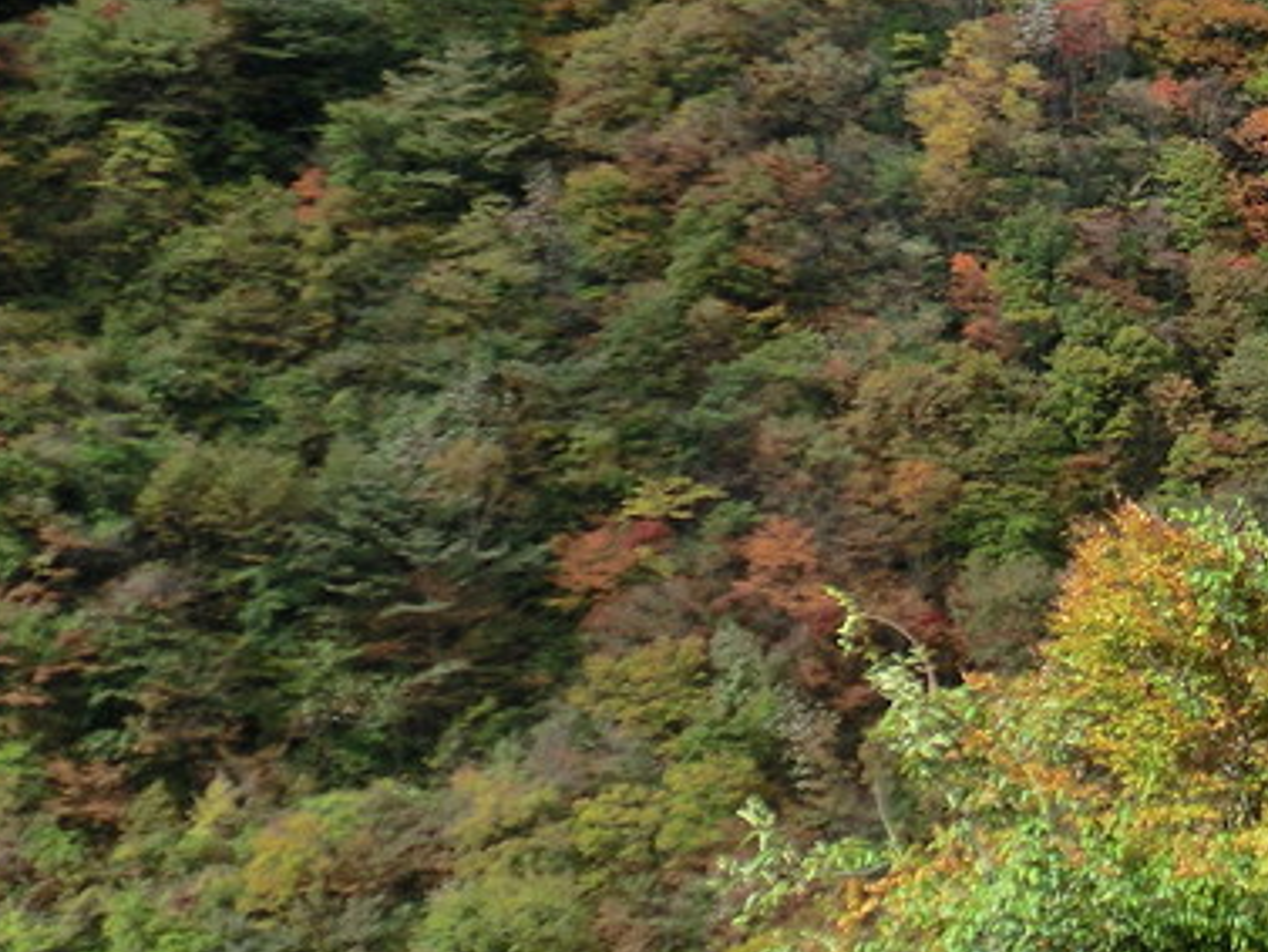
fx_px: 2785
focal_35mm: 76
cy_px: 225
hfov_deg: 22.7
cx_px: 1675
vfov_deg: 19.2
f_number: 8.8
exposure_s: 1/100
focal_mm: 5
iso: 100
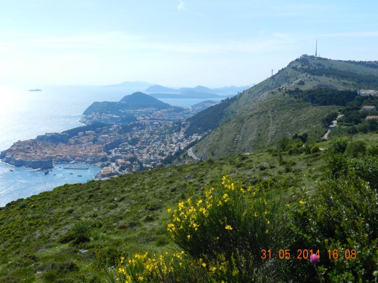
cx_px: 186
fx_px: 513
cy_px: 140
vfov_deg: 30.9
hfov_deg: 40.4
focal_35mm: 47
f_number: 5
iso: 160
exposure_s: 1/800
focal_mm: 8.1
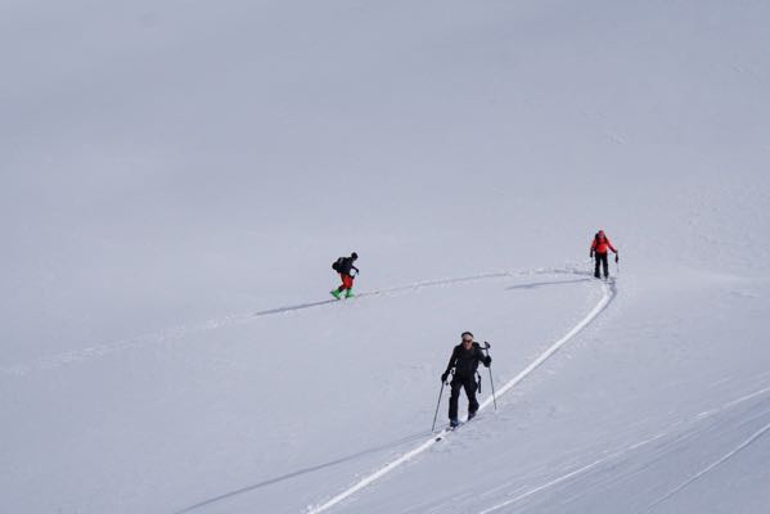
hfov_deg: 21.6
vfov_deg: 14.5
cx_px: 385
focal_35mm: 94
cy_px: 257
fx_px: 2022
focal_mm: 63
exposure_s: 1/2000
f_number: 5.6
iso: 100
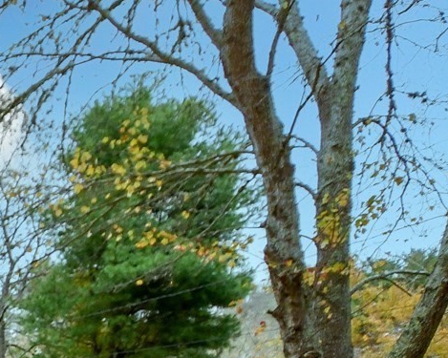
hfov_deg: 16.0
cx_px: -509
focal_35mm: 86
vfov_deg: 16.2
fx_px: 1140
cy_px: 545
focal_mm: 14
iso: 1000
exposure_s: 1/400
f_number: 5
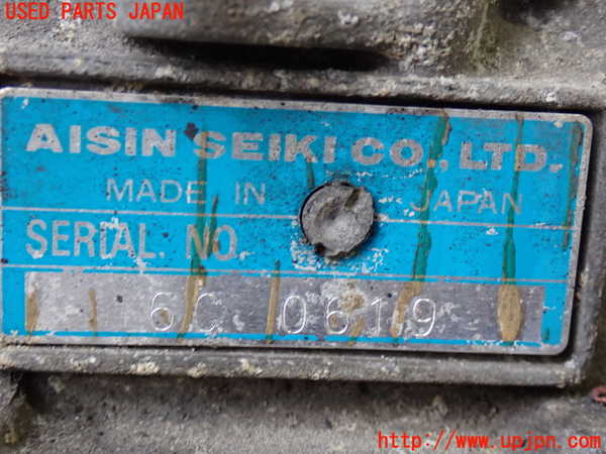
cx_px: 303
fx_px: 1015
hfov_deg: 33.2
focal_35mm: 58
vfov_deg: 25.2
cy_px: 227
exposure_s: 1/60
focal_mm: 10.35
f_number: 3.5
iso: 500
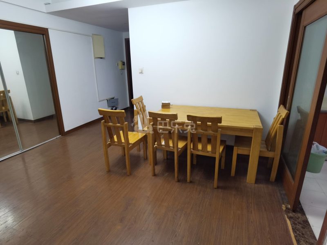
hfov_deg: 87.8
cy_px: 122
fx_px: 170
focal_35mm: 18
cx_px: 164
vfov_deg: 71.6
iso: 320
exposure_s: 1/50
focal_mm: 4.4
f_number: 1.8
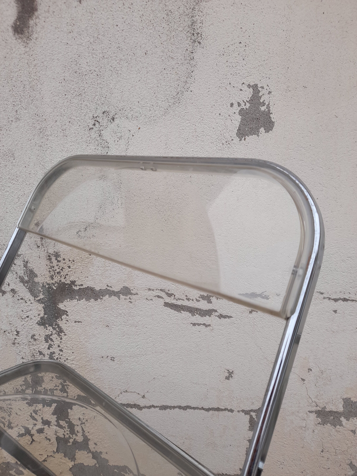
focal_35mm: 25
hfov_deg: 54.9
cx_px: 178
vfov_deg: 69.4
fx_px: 344
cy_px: 238
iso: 20
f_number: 2
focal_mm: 4.6
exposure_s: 1/105
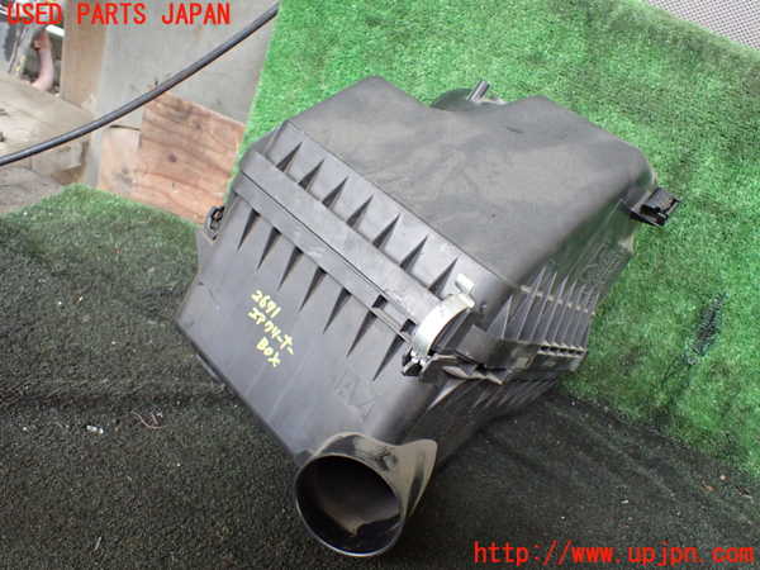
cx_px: 380
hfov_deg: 60.0
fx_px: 659
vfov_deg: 46.8
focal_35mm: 30
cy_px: 285
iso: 800
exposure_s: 1/125
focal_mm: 5.4
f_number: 2.3
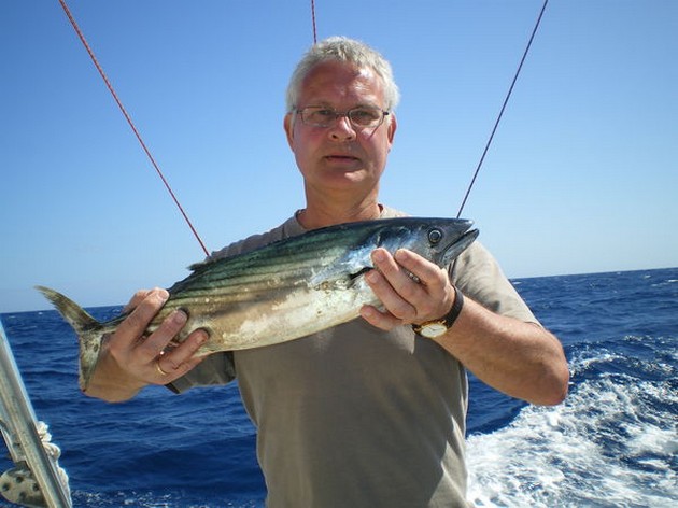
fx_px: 705
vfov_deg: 39.6
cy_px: 254
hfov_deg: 51.4
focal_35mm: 36
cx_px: 339
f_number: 4.6
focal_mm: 6.3
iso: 50
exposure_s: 1/500
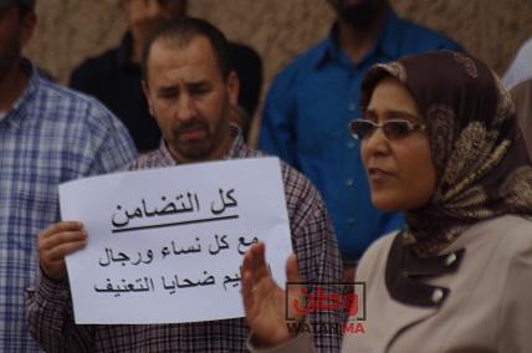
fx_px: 4648
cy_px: 176
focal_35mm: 315
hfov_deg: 6.6
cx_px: 266
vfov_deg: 4.3
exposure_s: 1/640
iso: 200
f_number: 5.6
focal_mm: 210
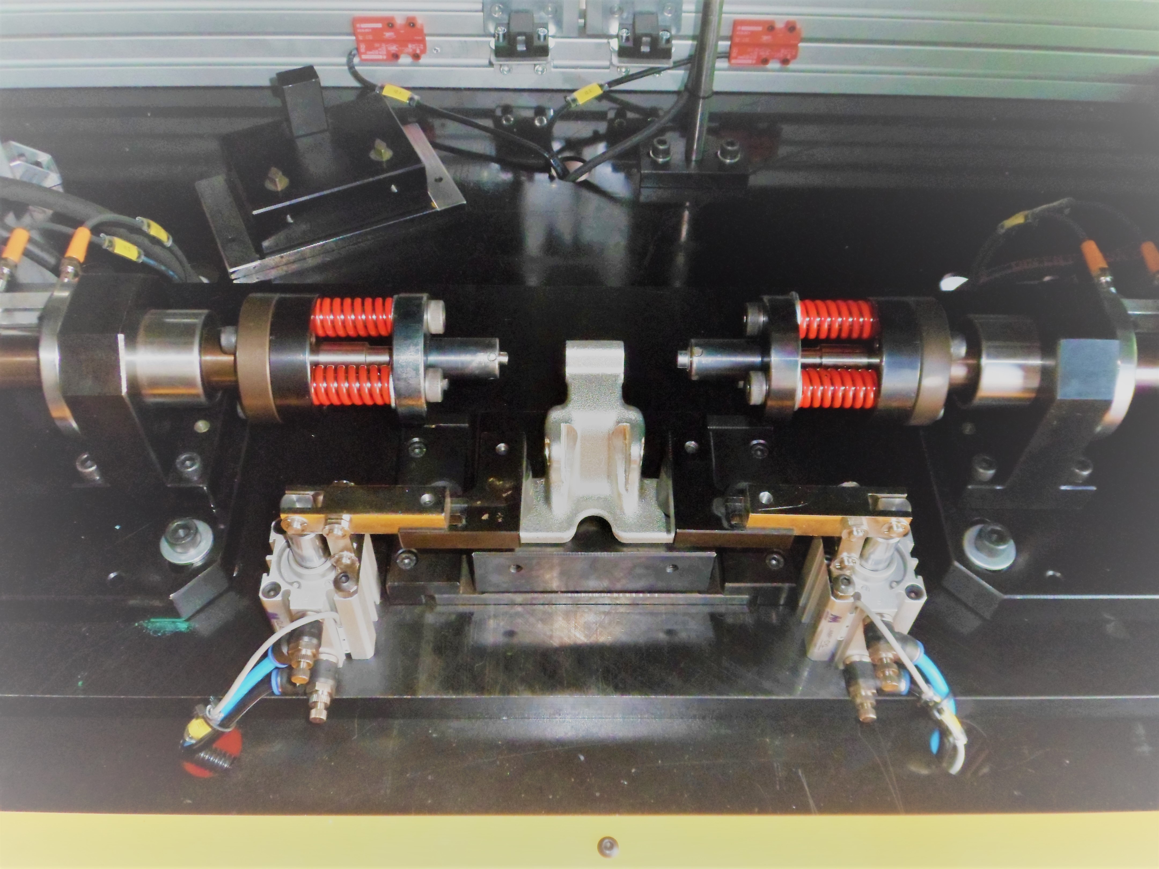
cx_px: 580
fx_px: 1138
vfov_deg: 41.8
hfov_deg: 54.0
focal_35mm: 34
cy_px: 434
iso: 640
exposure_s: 1/15
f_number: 10.4
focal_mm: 5.7
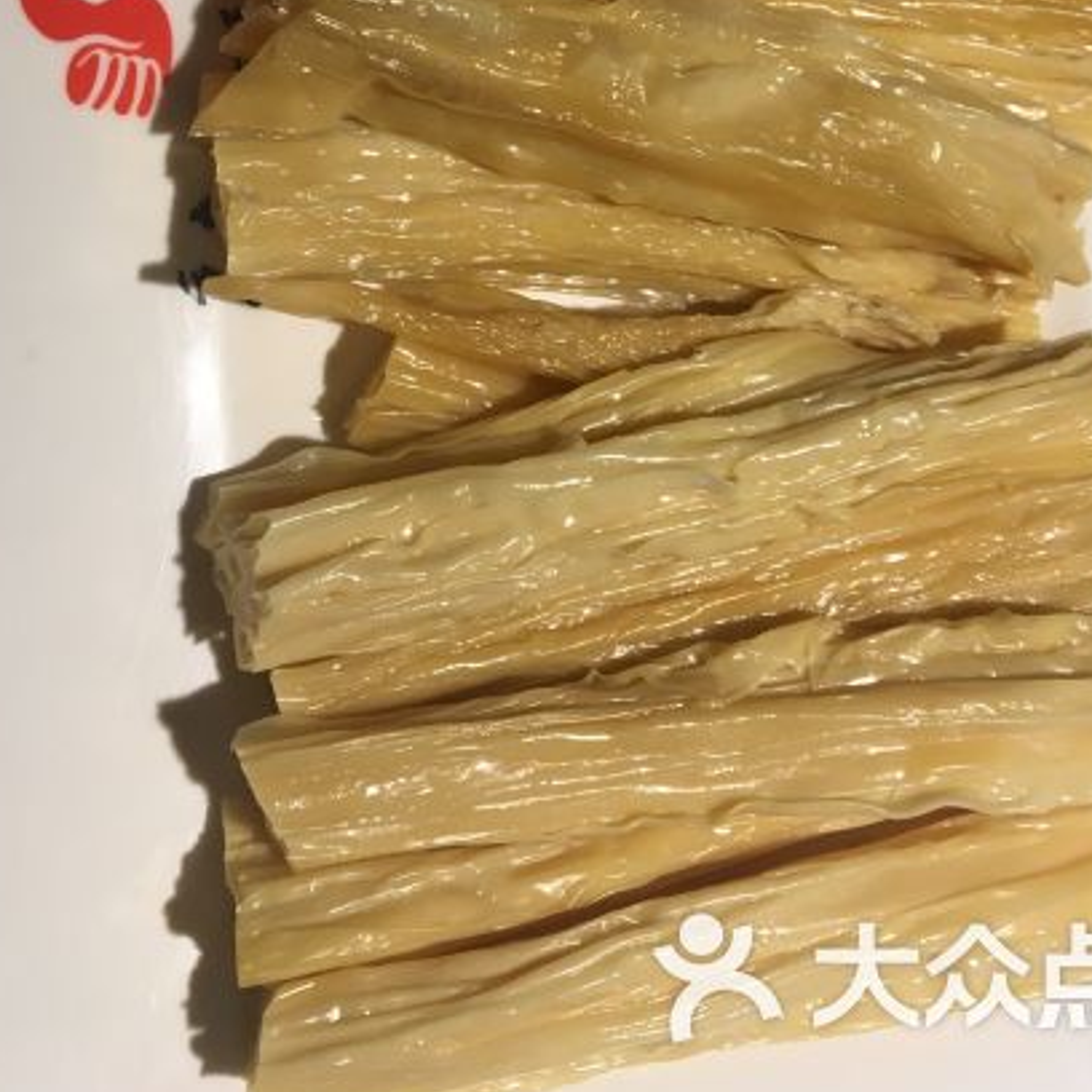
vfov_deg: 36.7
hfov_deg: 38.3
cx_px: 622
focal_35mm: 44
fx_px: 1570
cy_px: 179
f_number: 2.2
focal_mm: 4.15
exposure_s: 1/33
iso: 40
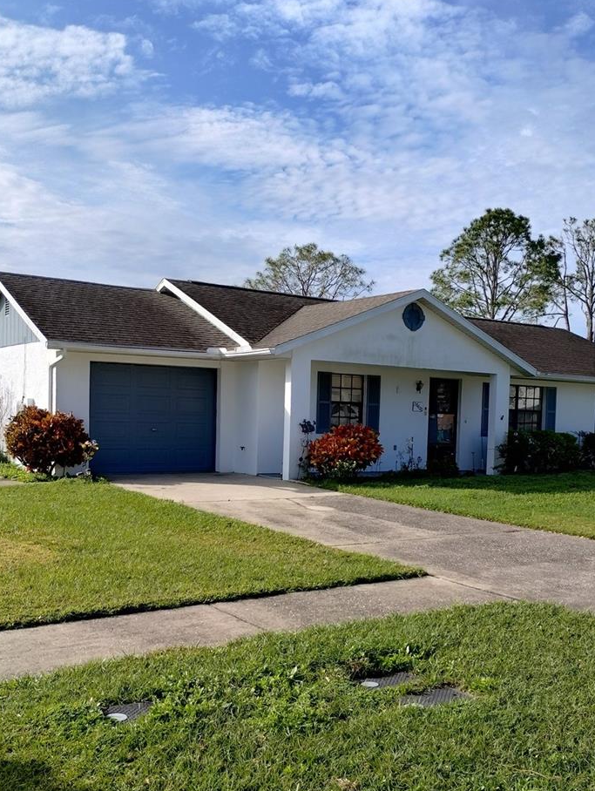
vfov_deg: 50.0
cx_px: 356
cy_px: 430
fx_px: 846
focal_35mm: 37
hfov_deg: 38.6
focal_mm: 4.27
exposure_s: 1/649
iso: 100
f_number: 1.8
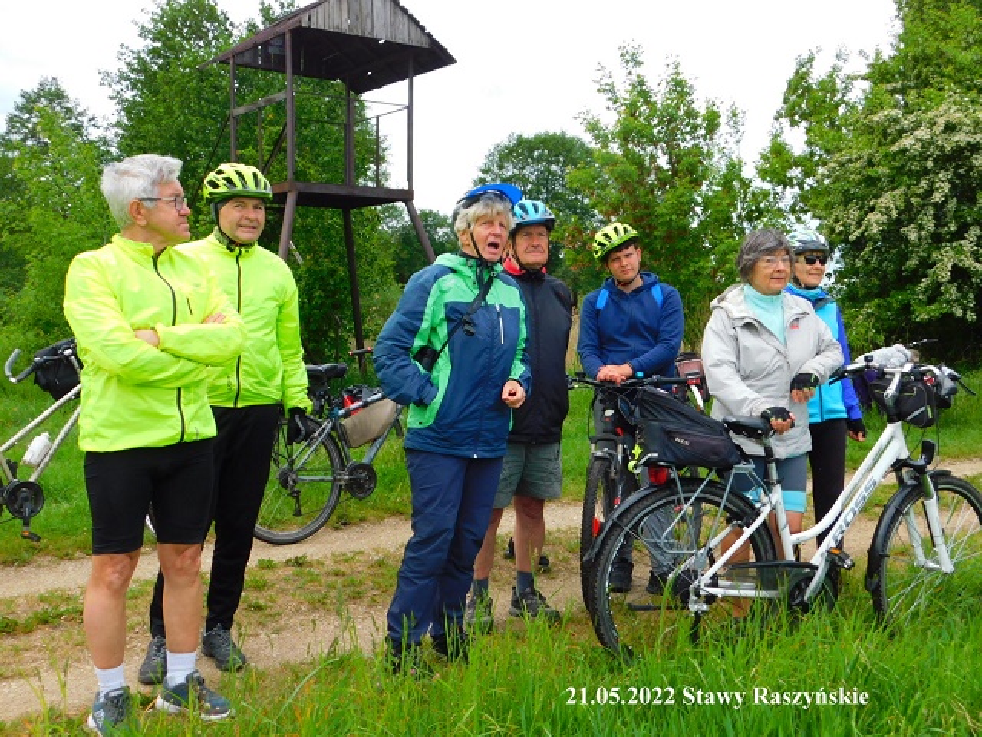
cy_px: 368
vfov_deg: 39.7
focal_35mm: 36
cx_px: 491
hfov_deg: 51.4
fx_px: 1021
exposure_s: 1/500
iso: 125
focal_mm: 6.3
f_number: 3.5
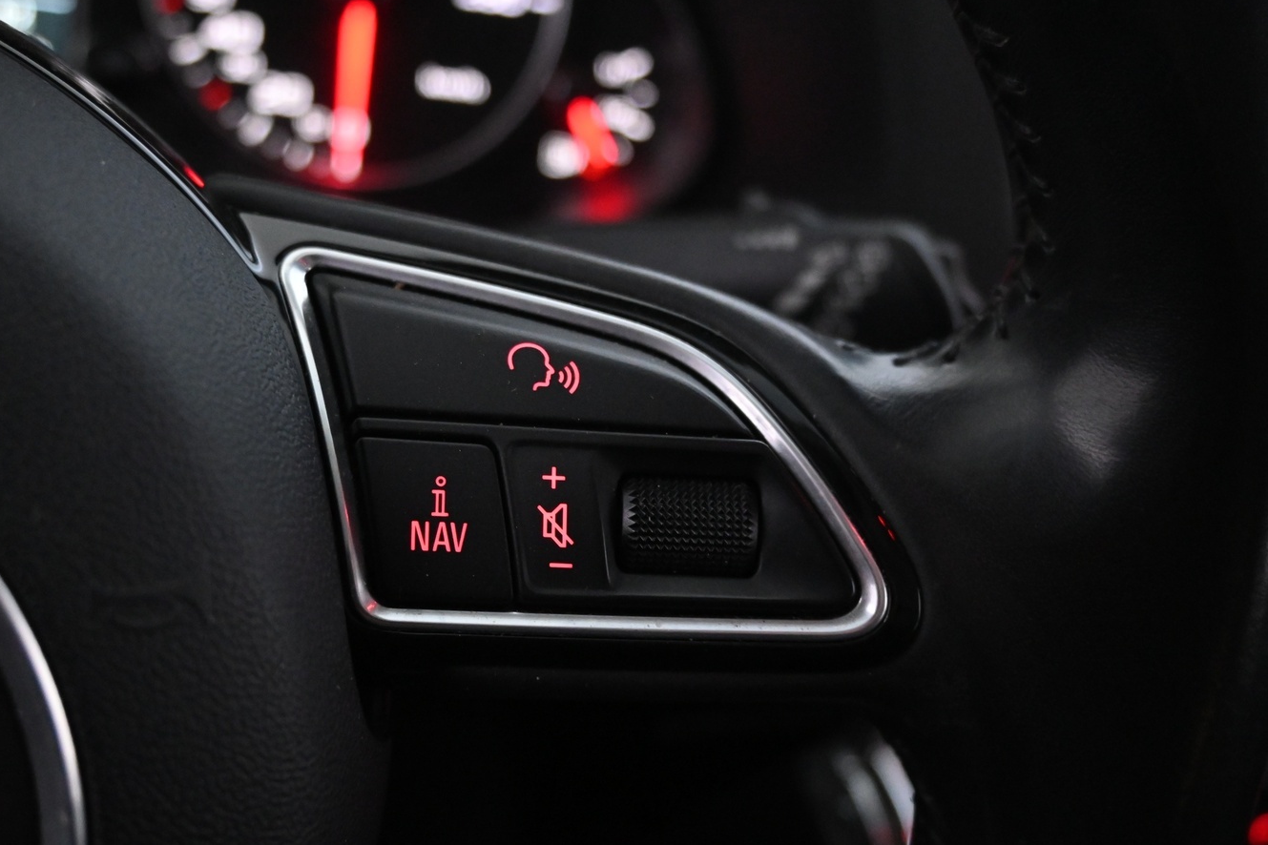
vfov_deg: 33.9
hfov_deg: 49.1
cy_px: 457
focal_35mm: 39
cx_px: 548
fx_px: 1384
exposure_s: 1/30
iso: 4000
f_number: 4
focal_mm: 21.5
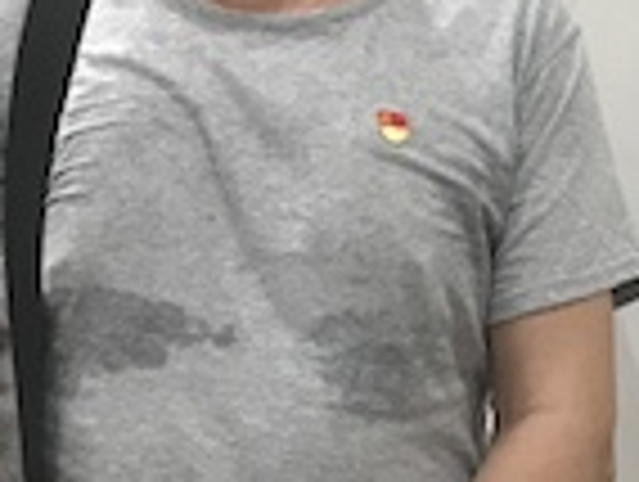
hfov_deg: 16.2
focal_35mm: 118
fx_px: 2182
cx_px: 711
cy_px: 216
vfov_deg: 12.6
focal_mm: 3.99
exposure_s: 1/30
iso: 32
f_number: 1.8
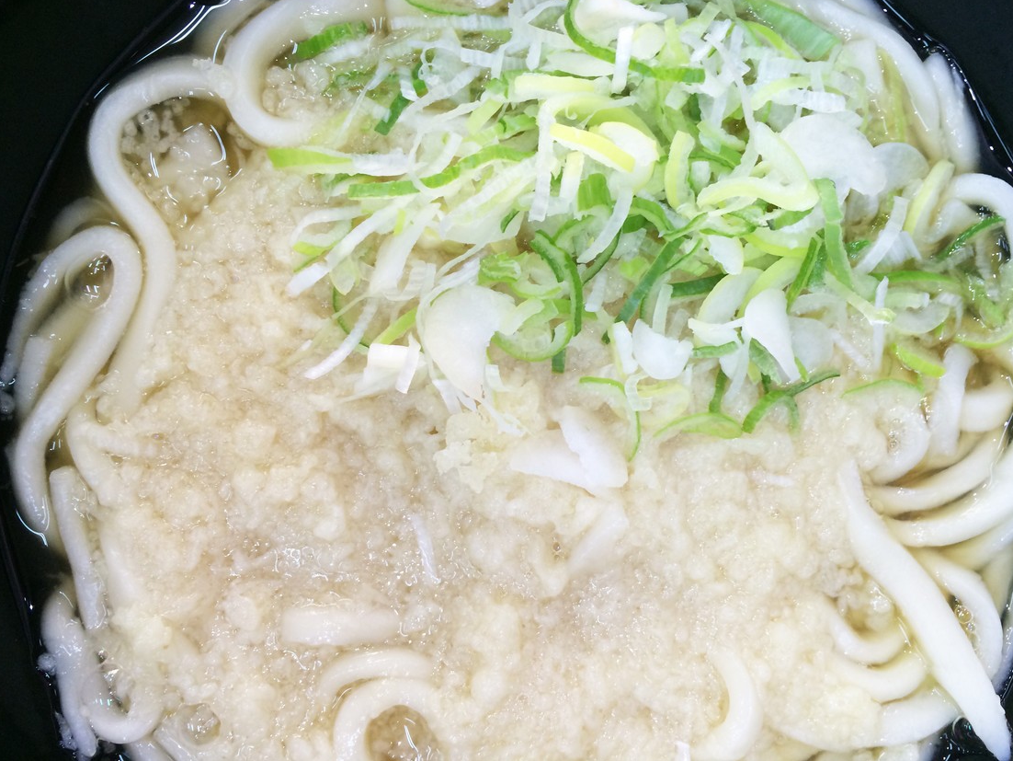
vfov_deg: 46.8
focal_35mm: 30
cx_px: 515
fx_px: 878
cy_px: 369
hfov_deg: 60.0
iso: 80
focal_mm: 4.15
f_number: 2.2
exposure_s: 1/30
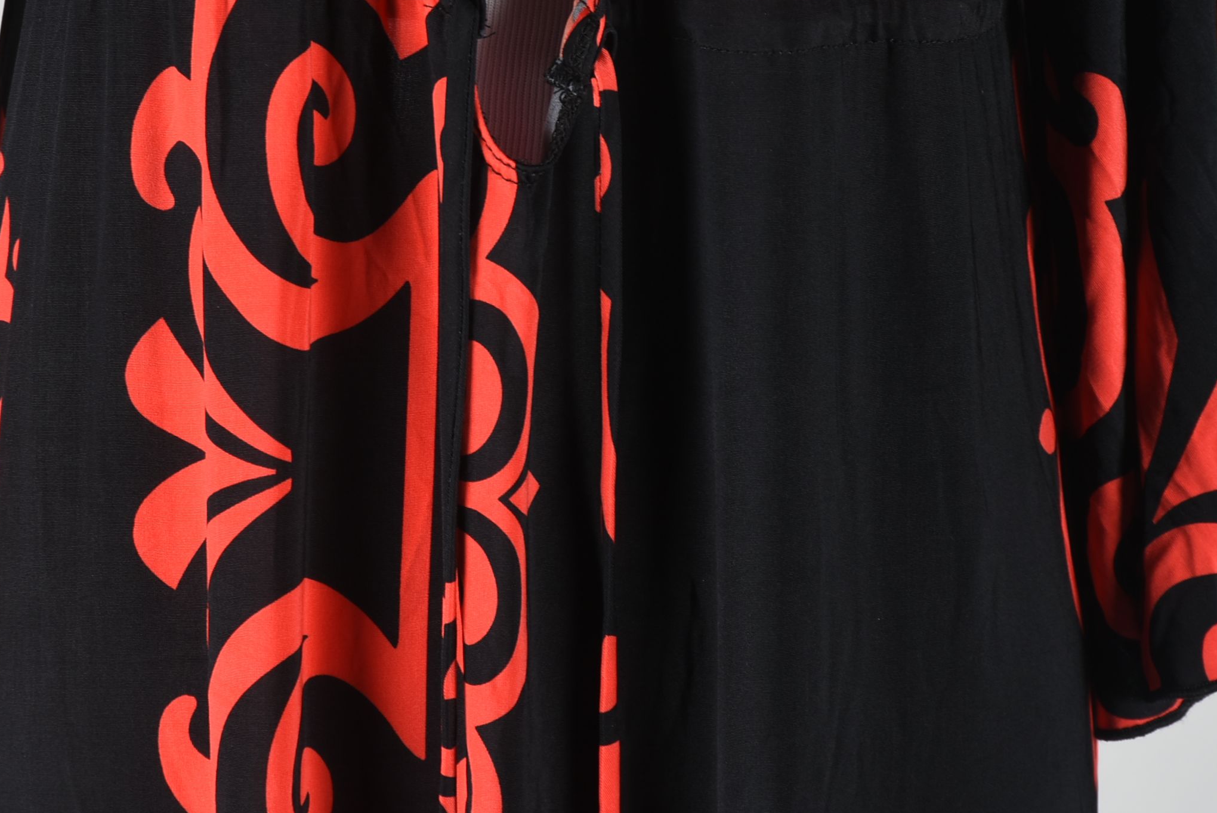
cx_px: 492
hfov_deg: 9.3
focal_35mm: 220
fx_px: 7443
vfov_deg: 6.3
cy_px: 224
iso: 200
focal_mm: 100
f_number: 11
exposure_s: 1/125
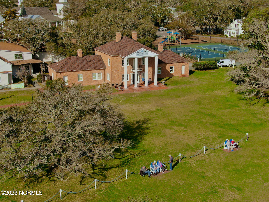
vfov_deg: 30.3
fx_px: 373
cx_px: 134
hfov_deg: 39.7
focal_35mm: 48
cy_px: 101
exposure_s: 1/50
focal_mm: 8.6
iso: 110
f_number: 3.8
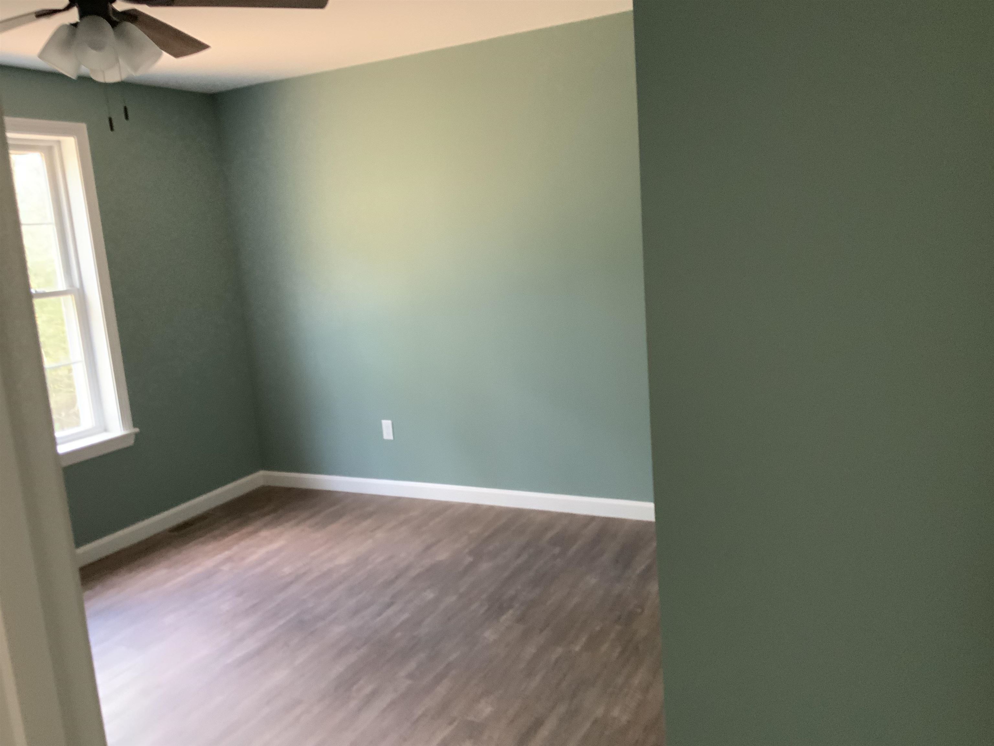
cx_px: 497
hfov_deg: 61.7
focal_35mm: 29
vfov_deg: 48.2
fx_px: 833
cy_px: 373
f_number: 1.8
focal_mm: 3
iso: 320
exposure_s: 1/41
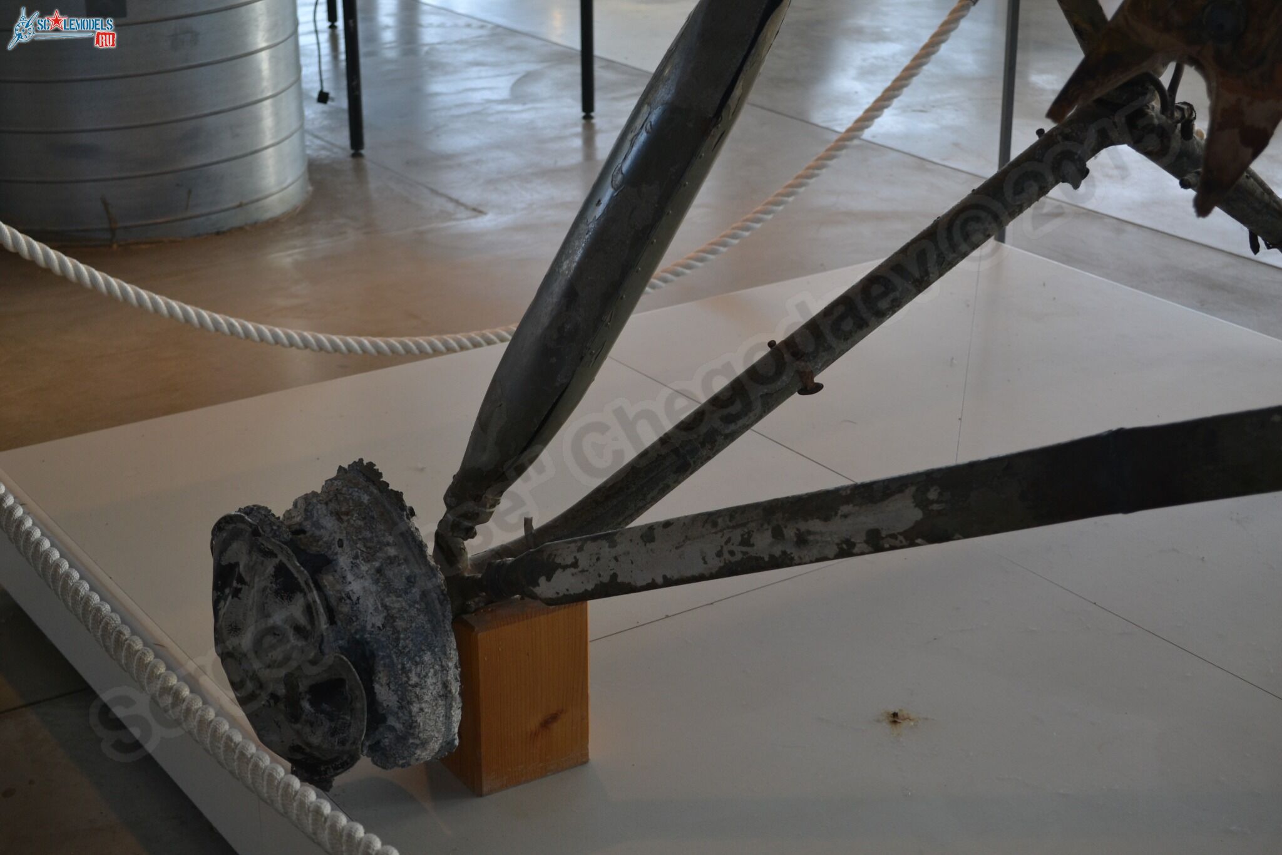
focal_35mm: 57
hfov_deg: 35.1
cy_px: 428
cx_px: 641
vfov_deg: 23.8
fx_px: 2030
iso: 400
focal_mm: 38
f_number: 5
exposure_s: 1/30
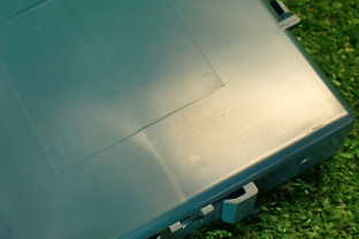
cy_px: 92
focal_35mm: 64
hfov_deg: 31.0
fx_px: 638
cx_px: 97
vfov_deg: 21.2
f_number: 2.4
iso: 200
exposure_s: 1/40
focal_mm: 5.79
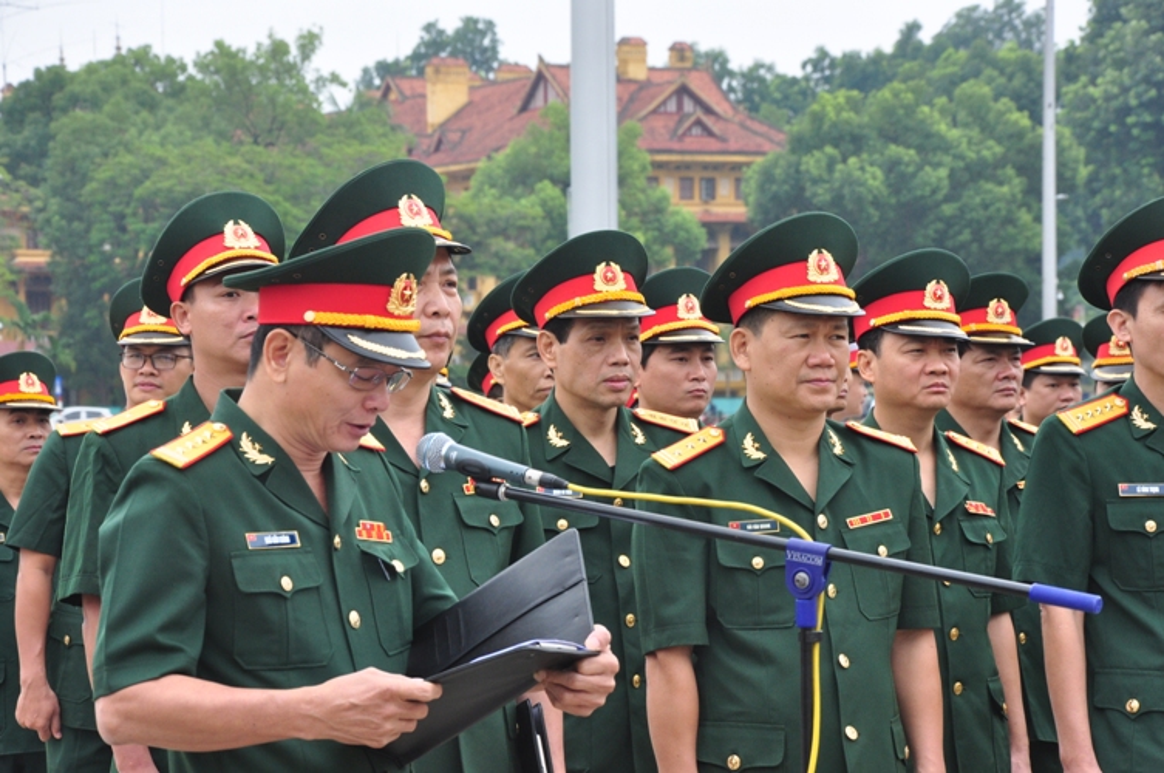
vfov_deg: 11.4
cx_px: 582
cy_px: 386
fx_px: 3875
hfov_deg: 17.1
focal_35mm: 120
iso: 500
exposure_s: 1/125
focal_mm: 80
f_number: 9
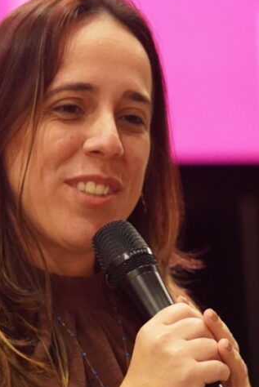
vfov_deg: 5.3
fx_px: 4135
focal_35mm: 384
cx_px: 106
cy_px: 402
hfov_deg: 3.6
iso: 8000
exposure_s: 1/160
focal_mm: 130
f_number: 2.8
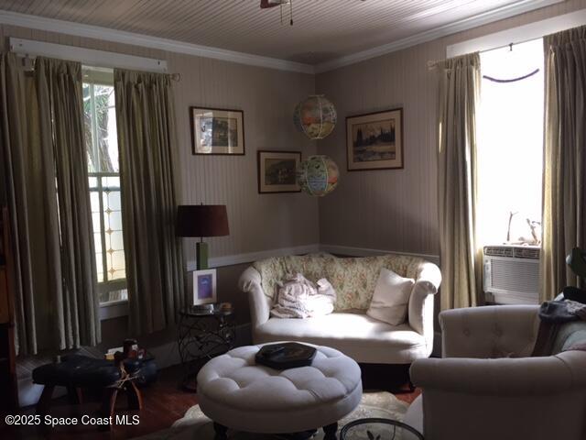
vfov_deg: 48.2
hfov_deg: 61.7
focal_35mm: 29
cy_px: 220
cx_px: 293
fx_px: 491
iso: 32
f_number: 2.2
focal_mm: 4.15
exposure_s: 1/30
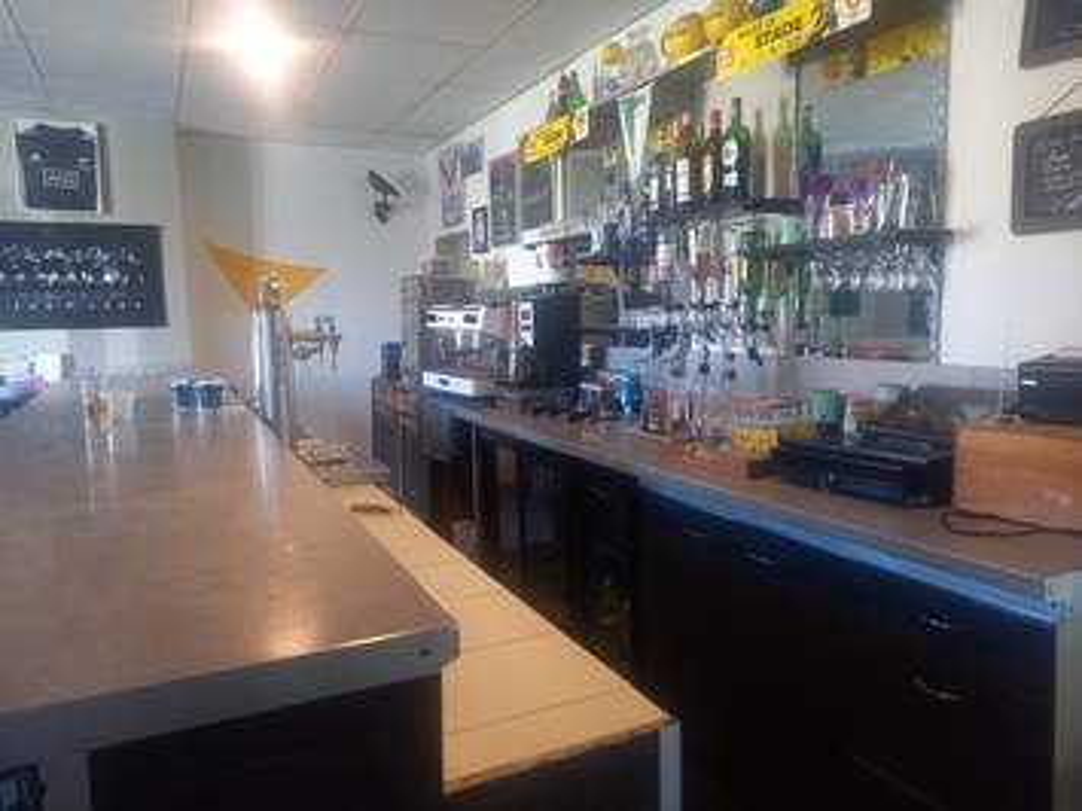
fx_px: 781
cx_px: 541
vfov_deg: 54.9
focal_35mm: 25
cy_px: 406
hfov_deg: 69.4
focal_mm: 4.65
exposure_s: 1/33.3
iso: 320
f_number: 1.8
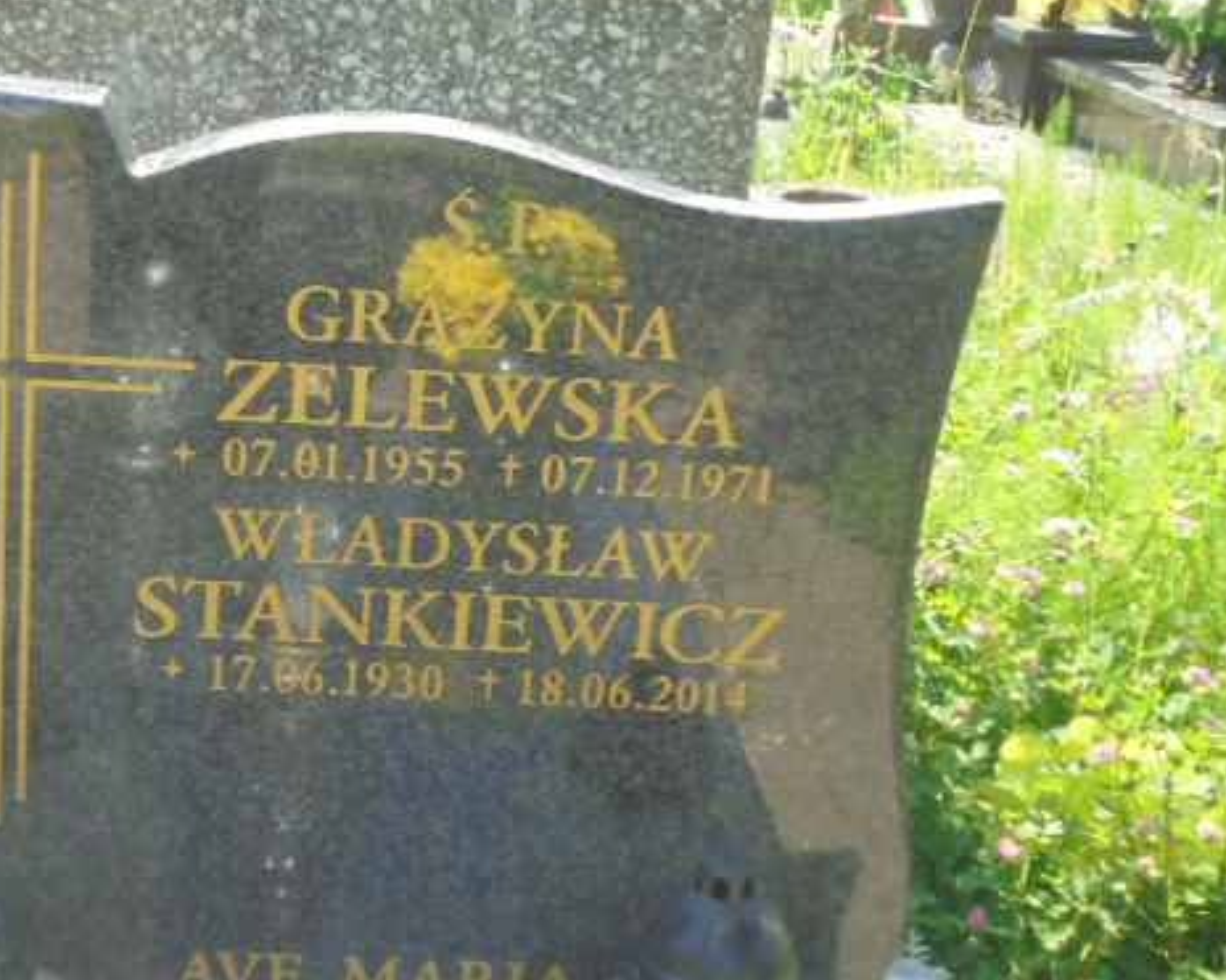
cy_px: 518
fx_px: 2394
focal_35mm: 66
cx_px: 407
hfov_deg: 28.5
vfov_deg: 23.1
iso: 100
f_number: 4.8
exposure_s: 1/100
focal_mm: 8.9
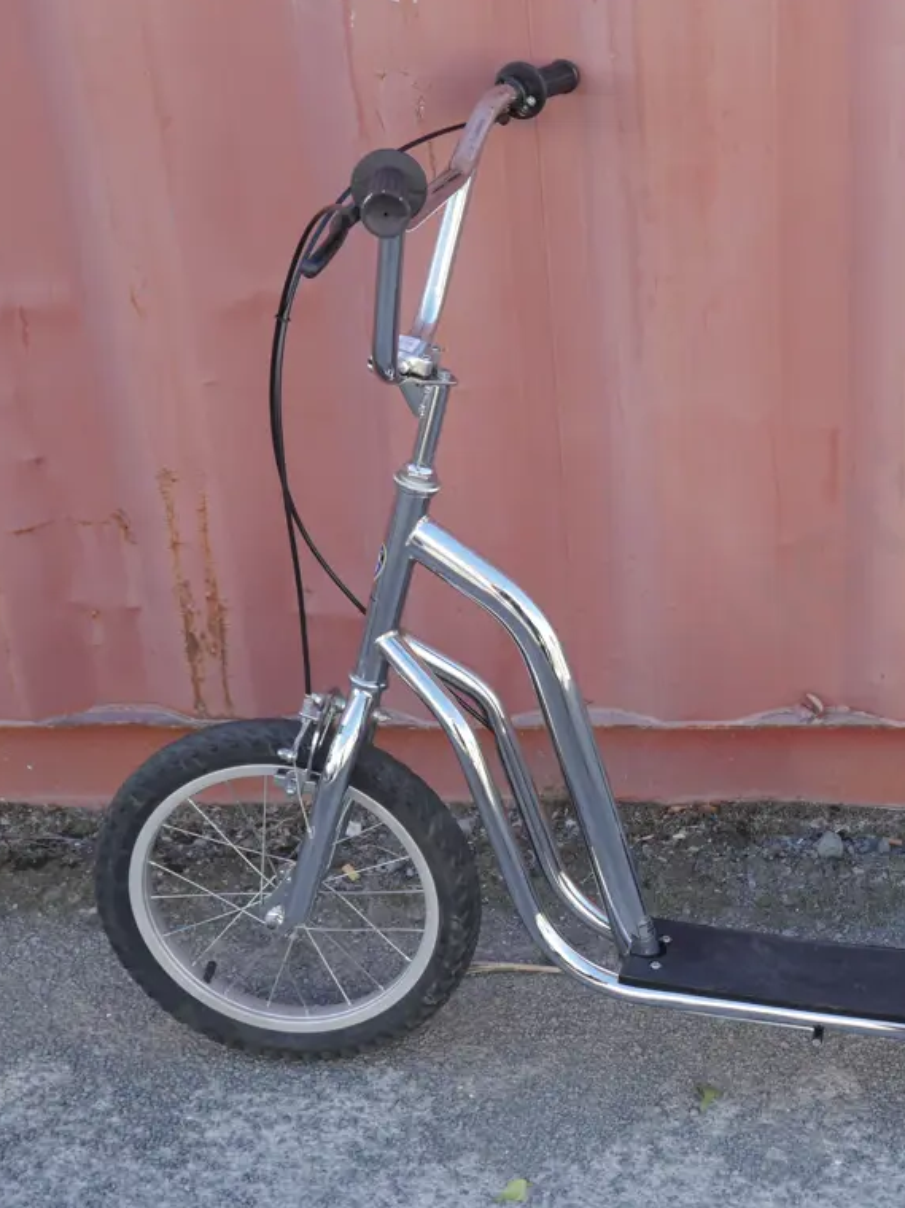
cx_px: 775
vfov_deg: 35.5
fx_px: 1883
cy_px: 604
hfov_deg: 26.3
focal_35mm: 54
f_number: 5.6
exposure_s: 1/125
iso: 200
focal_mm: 20
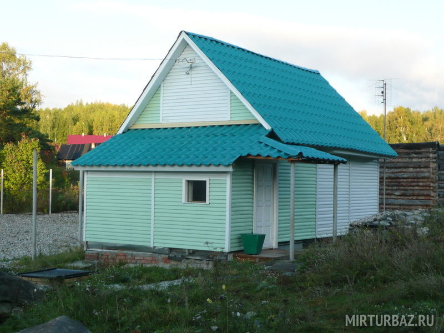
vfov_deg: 25.2
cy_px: 166
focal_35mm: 58
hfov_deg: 33.2
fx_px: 744
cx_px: 222
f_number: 4.4
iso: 125
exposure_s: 1/125
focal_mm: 9.5
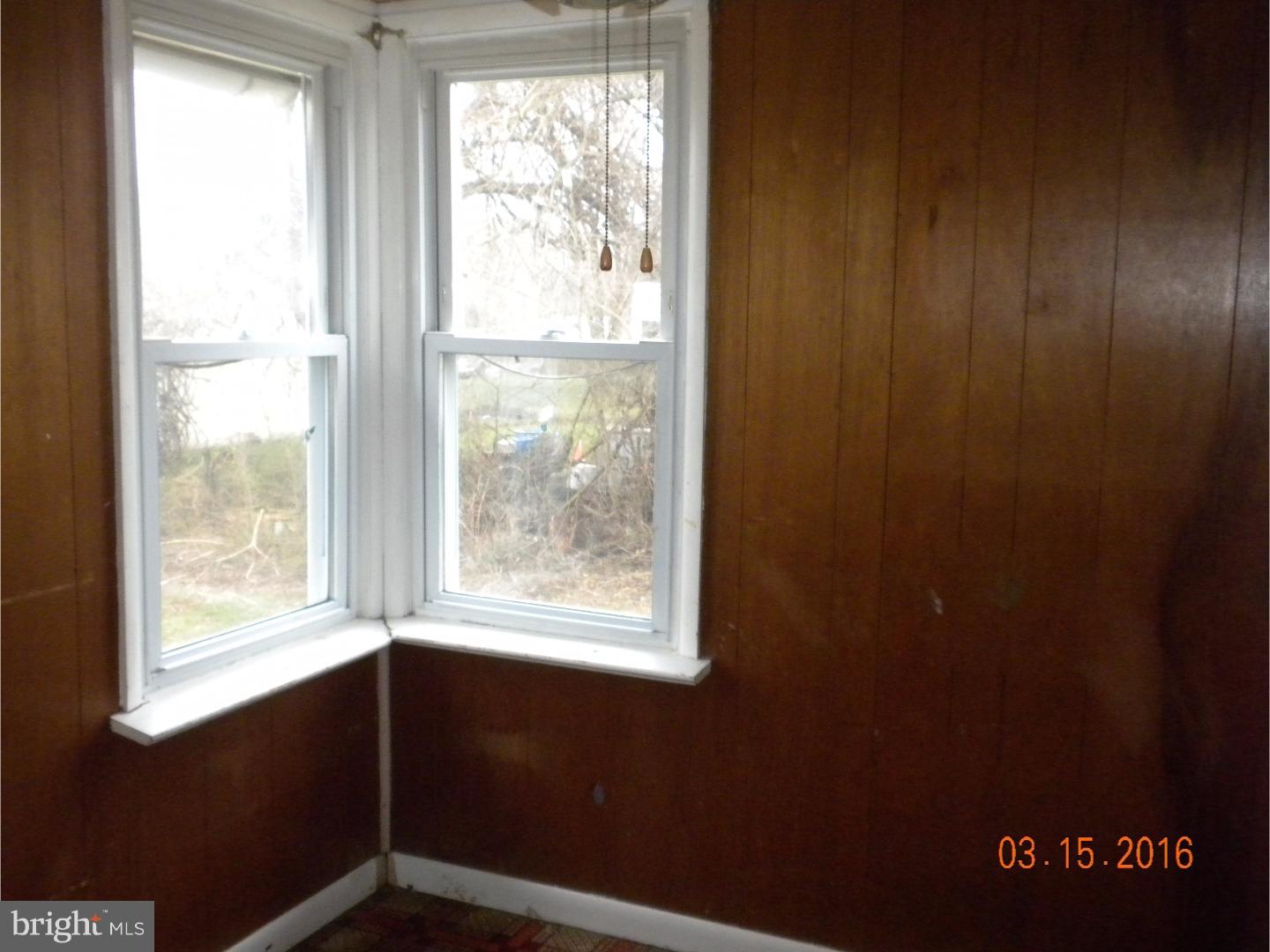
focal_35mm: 37
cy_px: 476
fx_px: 1357
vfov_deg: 38.7
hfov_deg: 50.1
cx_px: 635
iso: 400
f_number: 3.5
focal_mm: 6.6
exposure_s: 1/73
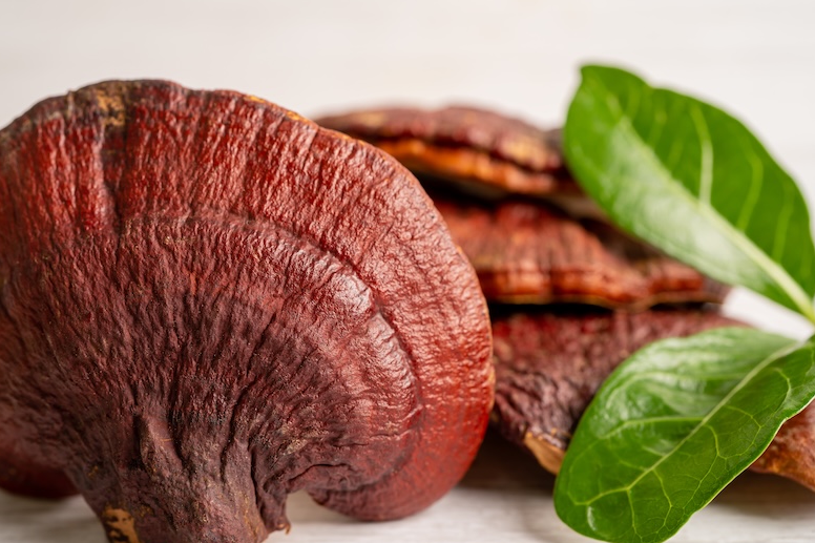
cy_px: 284
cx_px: 369
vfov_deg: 23.4
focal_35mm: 58
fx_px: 1313
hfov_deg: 34.5
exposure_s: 1/80
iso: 100
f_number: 5.6
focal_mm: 50
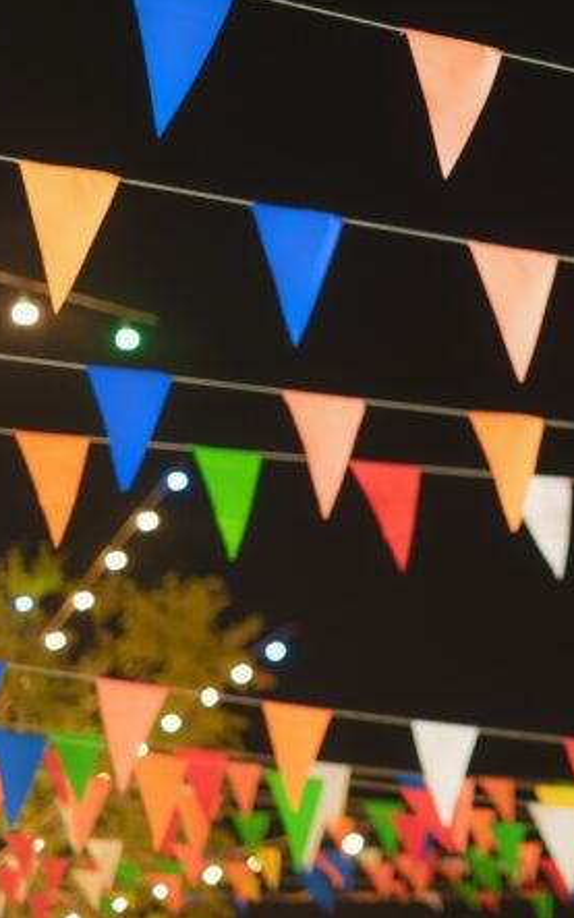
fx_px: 2302
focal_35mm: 92
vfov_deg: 22.5
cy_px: 401
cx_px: 627
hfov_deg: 13.9
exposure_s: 1/50
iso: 200
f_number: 1.4
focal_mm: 35
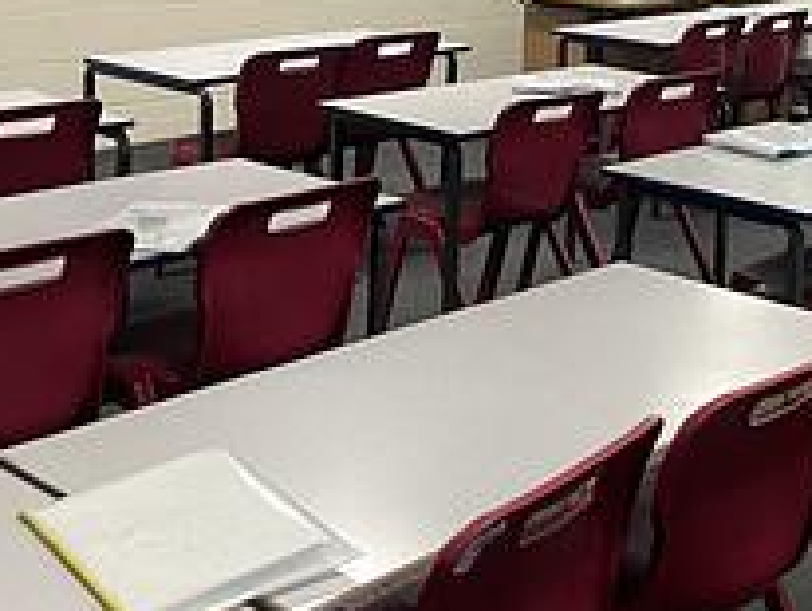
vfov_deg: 22.0
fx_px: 1480
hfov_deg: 30.0
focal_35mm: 63
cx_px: 646
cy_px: -65
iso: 80
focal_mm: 4.2
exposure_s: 1/50
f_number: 1.6
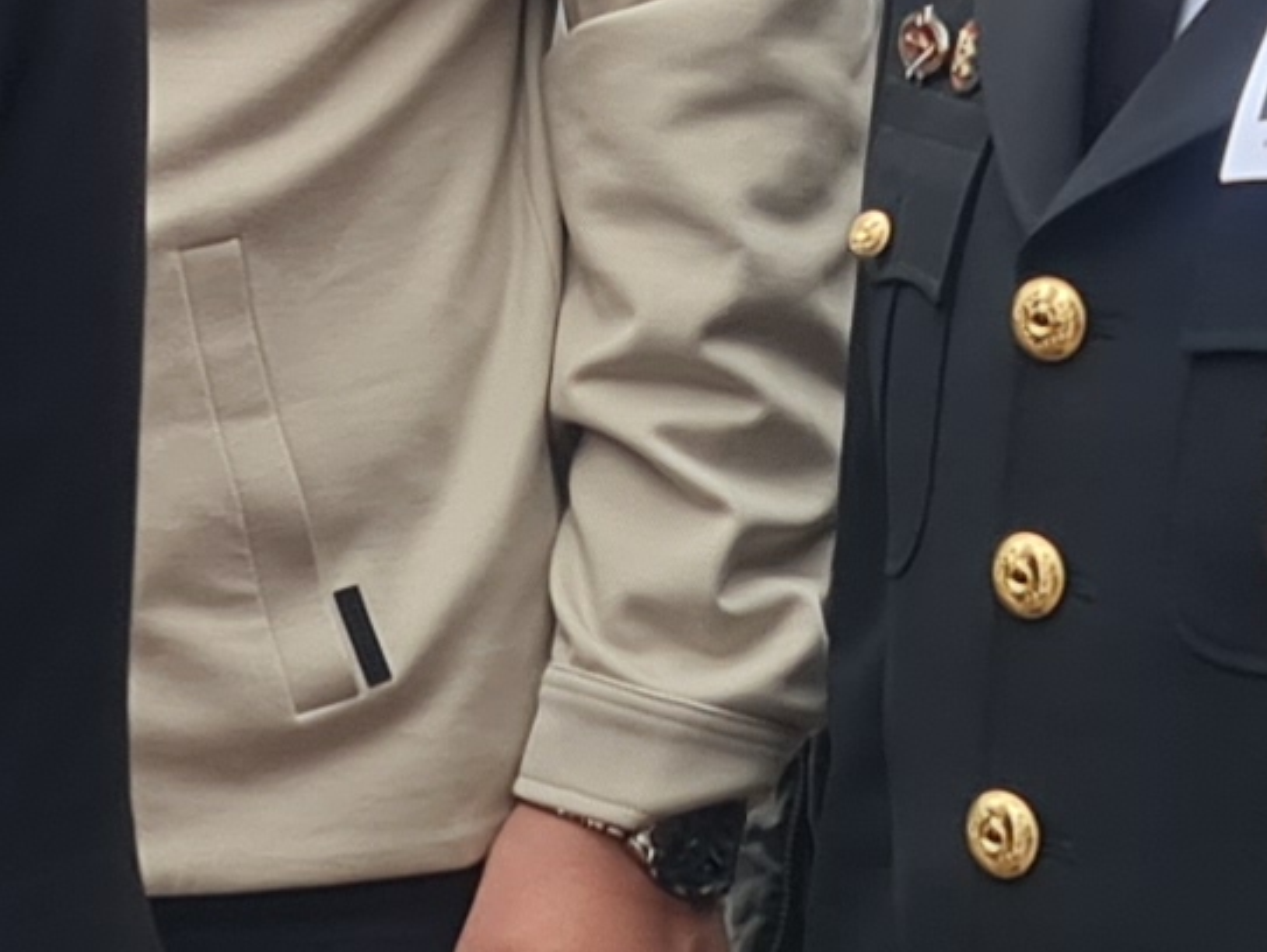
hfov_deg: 10.4
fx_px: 6739
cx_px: -504
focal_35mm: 184
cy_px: -765
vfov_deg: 7.8
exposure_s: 1/129
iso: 50
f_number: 1.8
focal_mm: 7
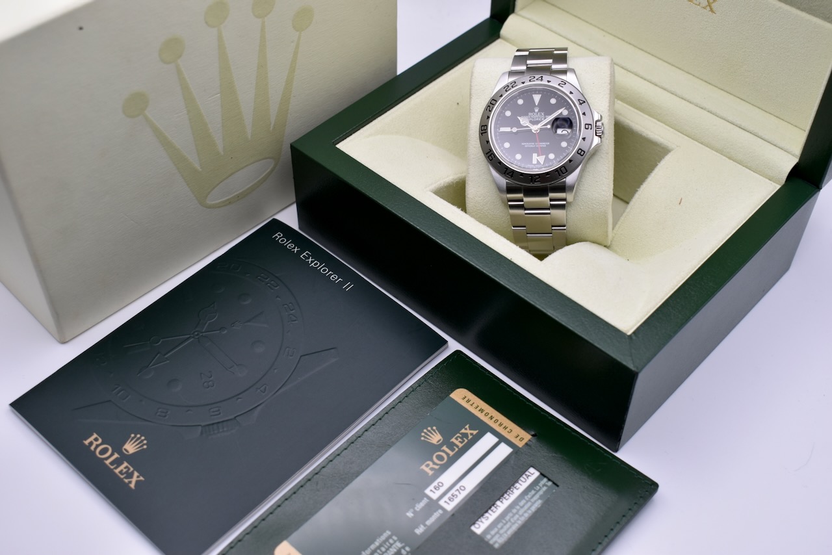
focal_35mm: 45
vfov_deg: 29.9
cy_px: 278
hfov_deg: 43.6
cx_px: 416
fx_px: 1040
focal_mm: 30
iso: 450
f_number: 5.6
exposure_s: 1/125
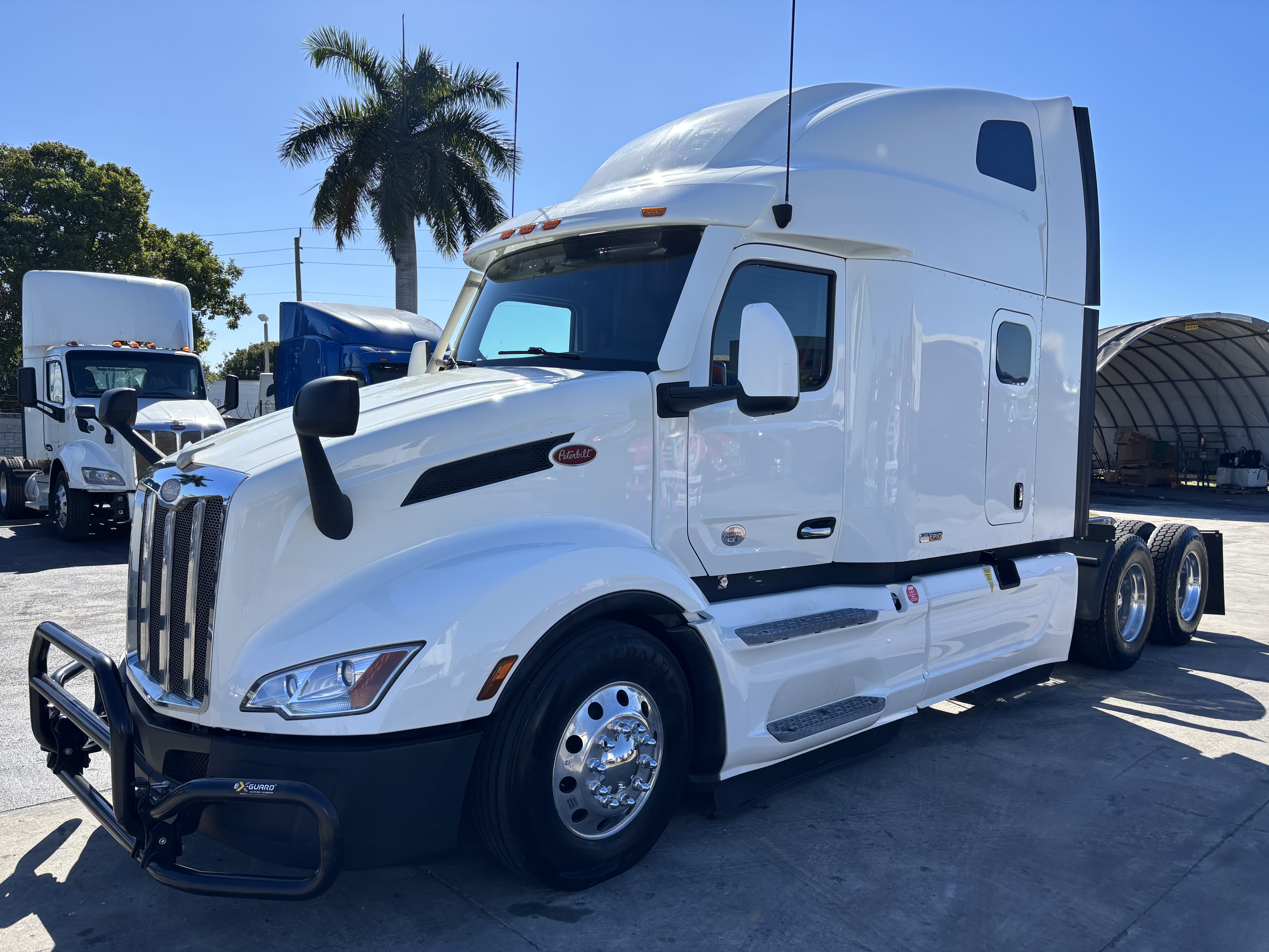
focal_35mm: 26
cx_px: 634
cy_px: 476
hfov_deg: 67.3
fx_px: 953
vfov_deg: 53.1
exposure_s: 1/3106
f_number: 1.6
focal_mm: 5.96
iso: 50
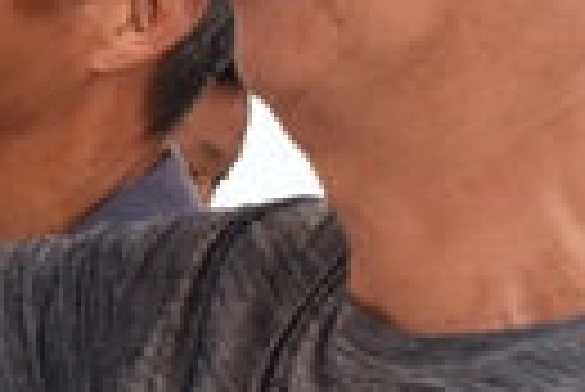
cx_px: -711
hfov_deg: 10.5
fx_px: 2814
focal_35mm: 173
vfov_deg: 8.0
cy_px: 135
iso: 800
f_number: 3.5
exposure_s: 1/125
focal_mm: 20
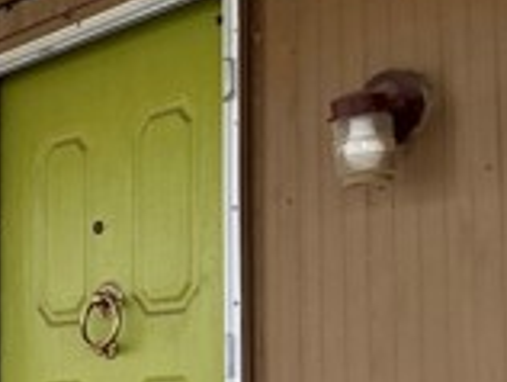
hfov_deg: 19.0
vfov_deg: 15.2
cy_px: 311
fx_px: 1423
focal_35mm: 97
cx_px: -116
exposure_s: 1/121
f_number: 1.78
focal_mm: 6.76
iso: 160
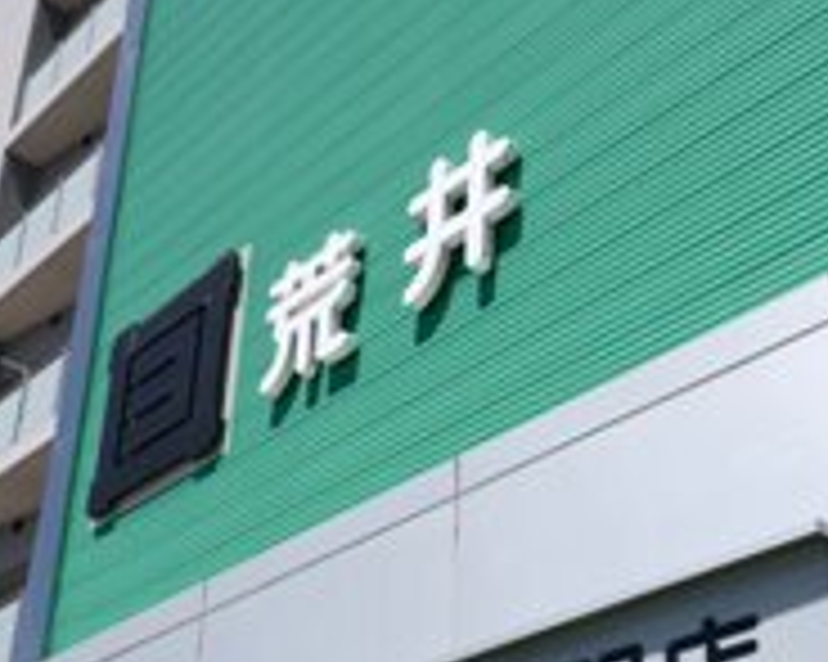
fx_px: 1347
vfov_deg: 26.4
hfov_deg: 34.0
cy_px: 626
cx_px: 508
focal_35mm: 55
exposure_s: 1/250
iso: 100
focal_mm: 24
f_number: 11
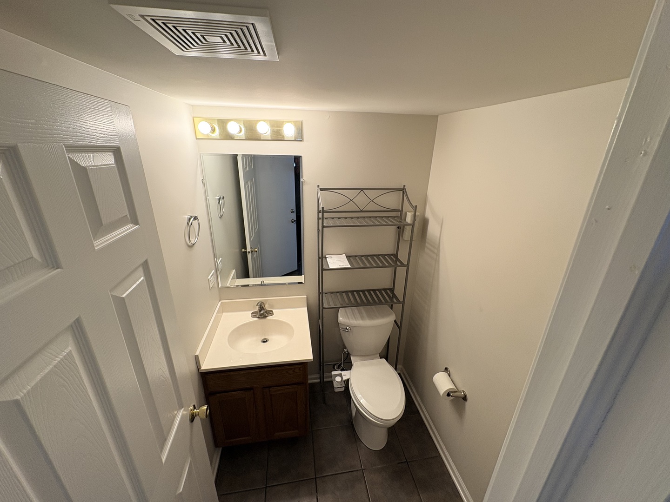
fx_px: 271
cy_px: 251
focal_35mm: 14
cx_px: 335
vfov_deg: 85.7
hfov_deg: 102.1
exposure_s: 1/120
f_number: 2.2
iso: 100
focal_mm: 2.22
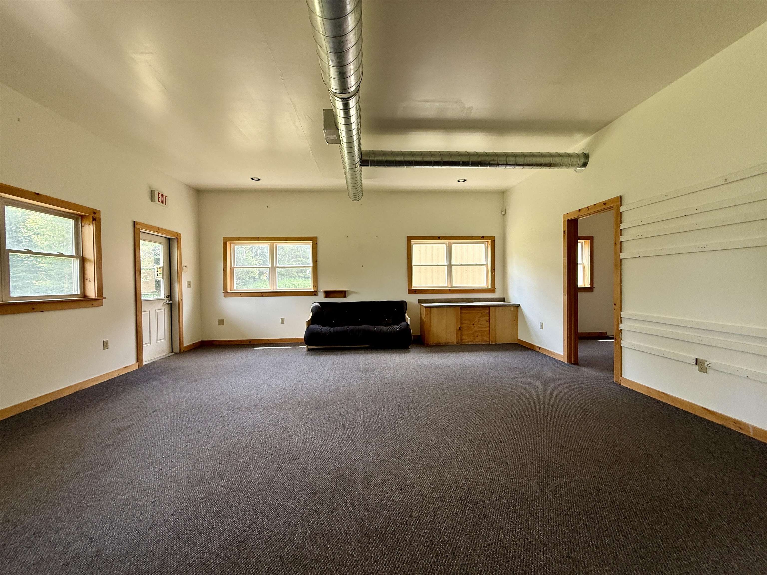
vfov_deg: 85.7
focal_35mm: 14
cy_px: 288
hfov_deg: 102.1
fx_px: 310
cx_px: 384
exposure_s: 1/99
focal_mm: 2.22
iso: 100
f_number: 2.2
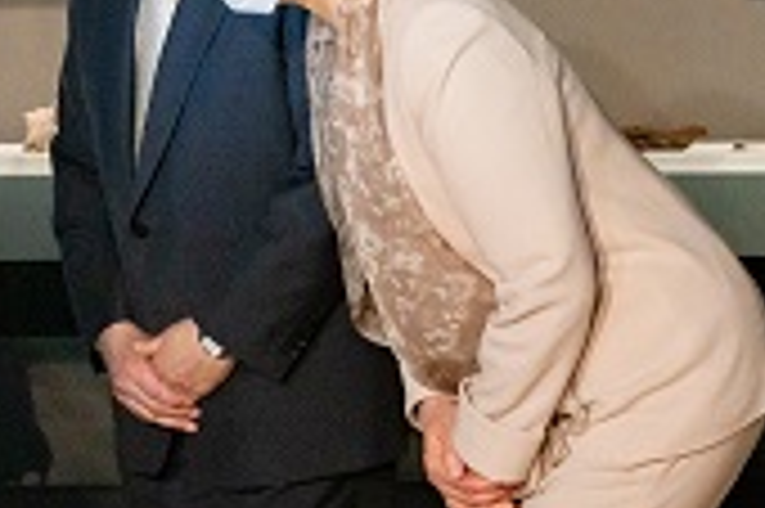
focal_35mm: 141
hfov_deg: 14.4
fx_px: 2993
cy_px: -13
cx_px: 99
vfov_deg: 9.6
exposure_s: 1/160
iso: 6400
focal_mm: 60
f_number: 5.6
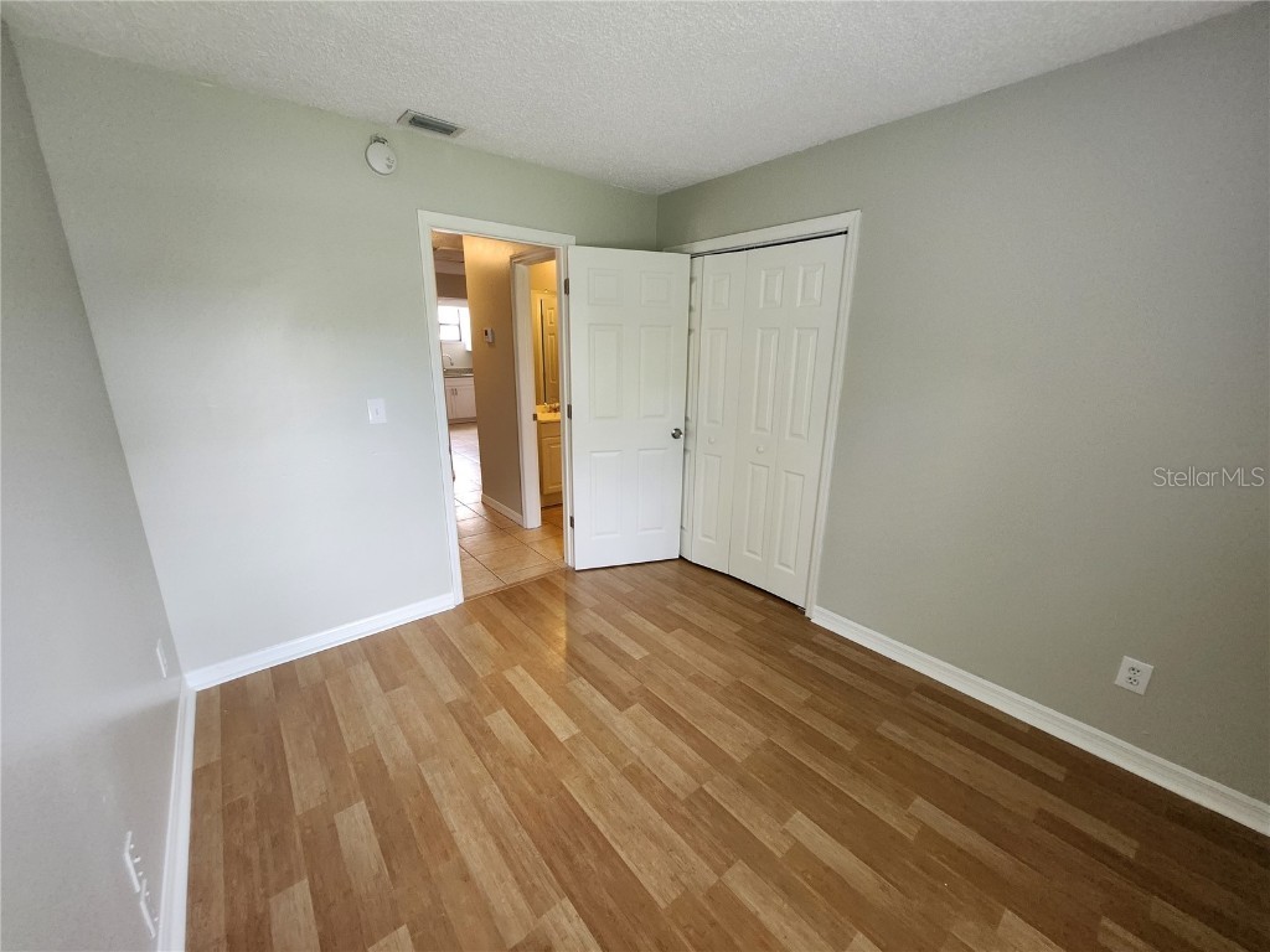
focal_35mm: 13
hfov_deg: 106.2
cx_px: 635
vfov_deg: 89.9
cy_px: 476
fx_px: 477
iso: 250
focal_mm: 1.74
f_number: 2.2
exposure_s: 1/60
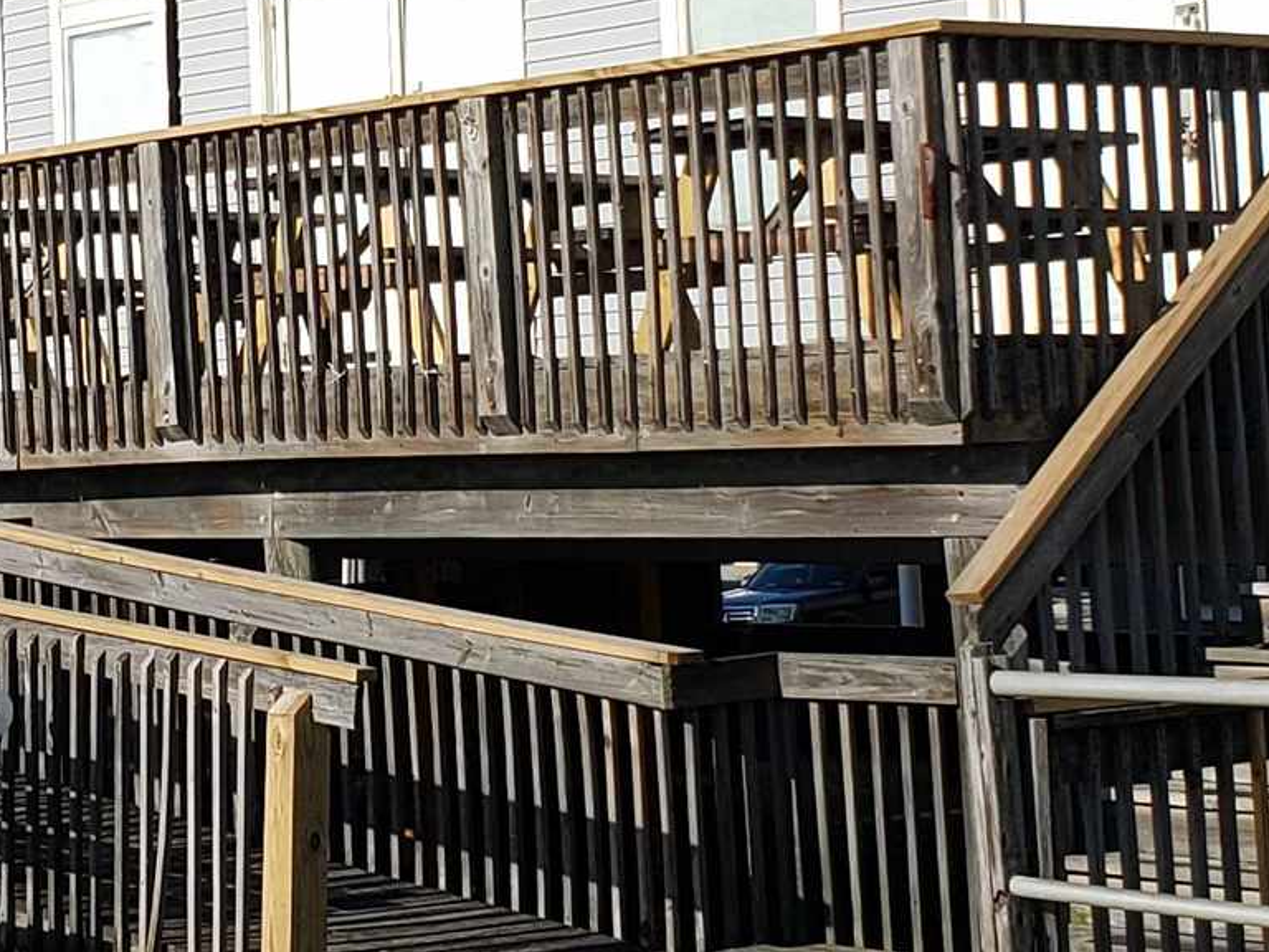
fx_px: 3813
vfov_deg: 14.0
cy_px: 28
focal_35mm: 104
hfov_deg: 18.5
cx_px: 69
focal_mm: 4.3
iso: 50
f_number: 2.4
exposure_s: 1/1994
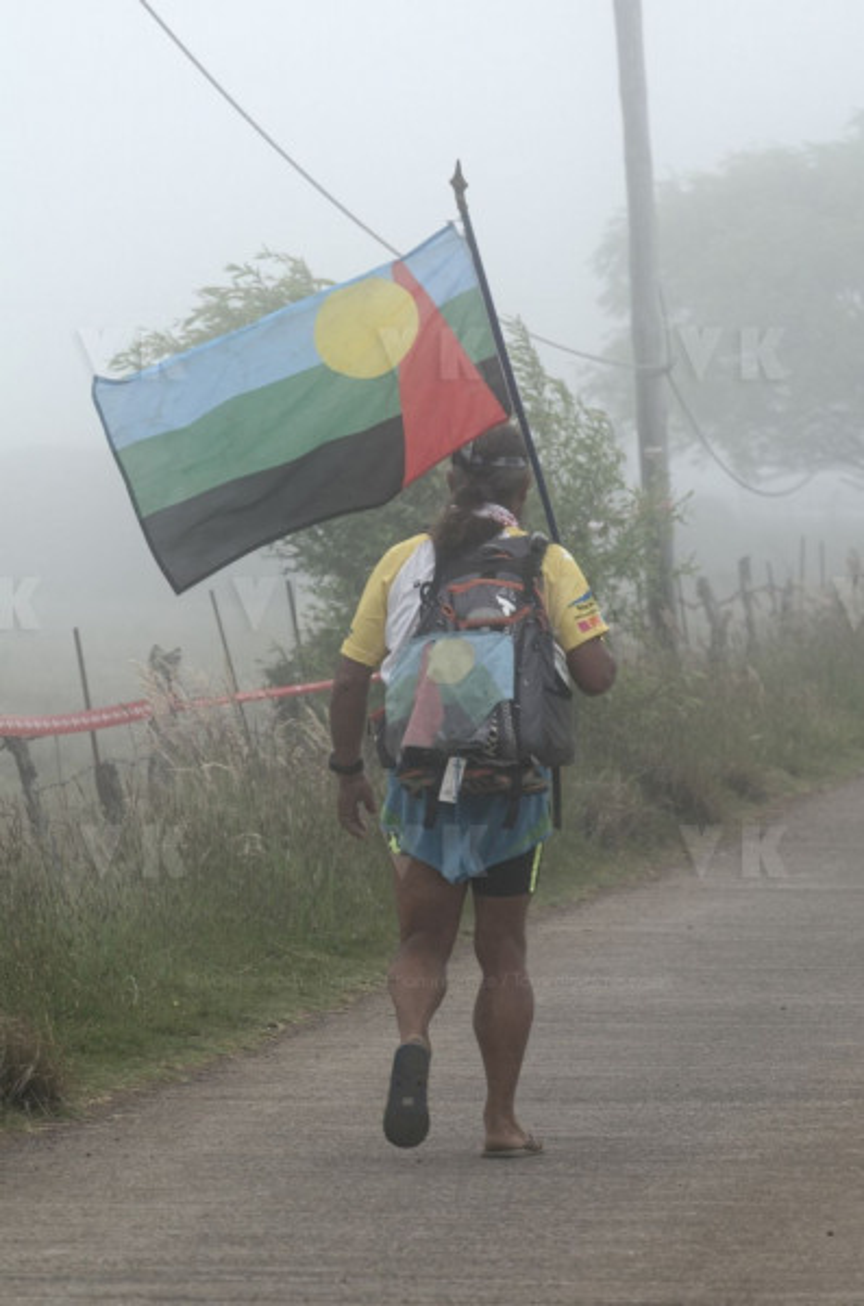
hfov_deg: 4.6
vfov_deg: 6.9
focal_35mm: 300
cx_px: 432
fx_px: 10856
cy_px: 653
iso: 200
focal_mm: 200
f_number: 8
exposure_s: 1/320
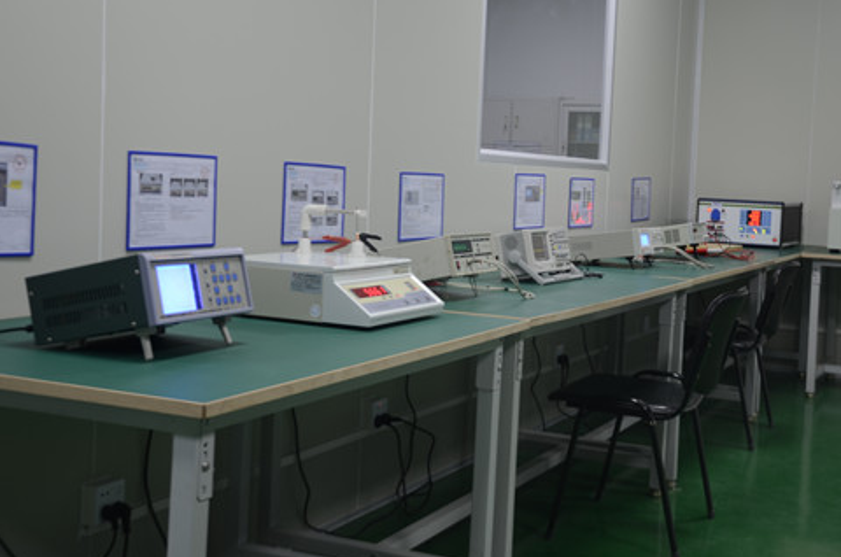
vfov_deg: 26.5
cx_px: 498
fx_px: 1180
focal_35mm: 51
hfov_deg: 39.1
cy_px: 227
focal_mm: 27
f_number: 3
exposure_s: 1/8
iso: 100
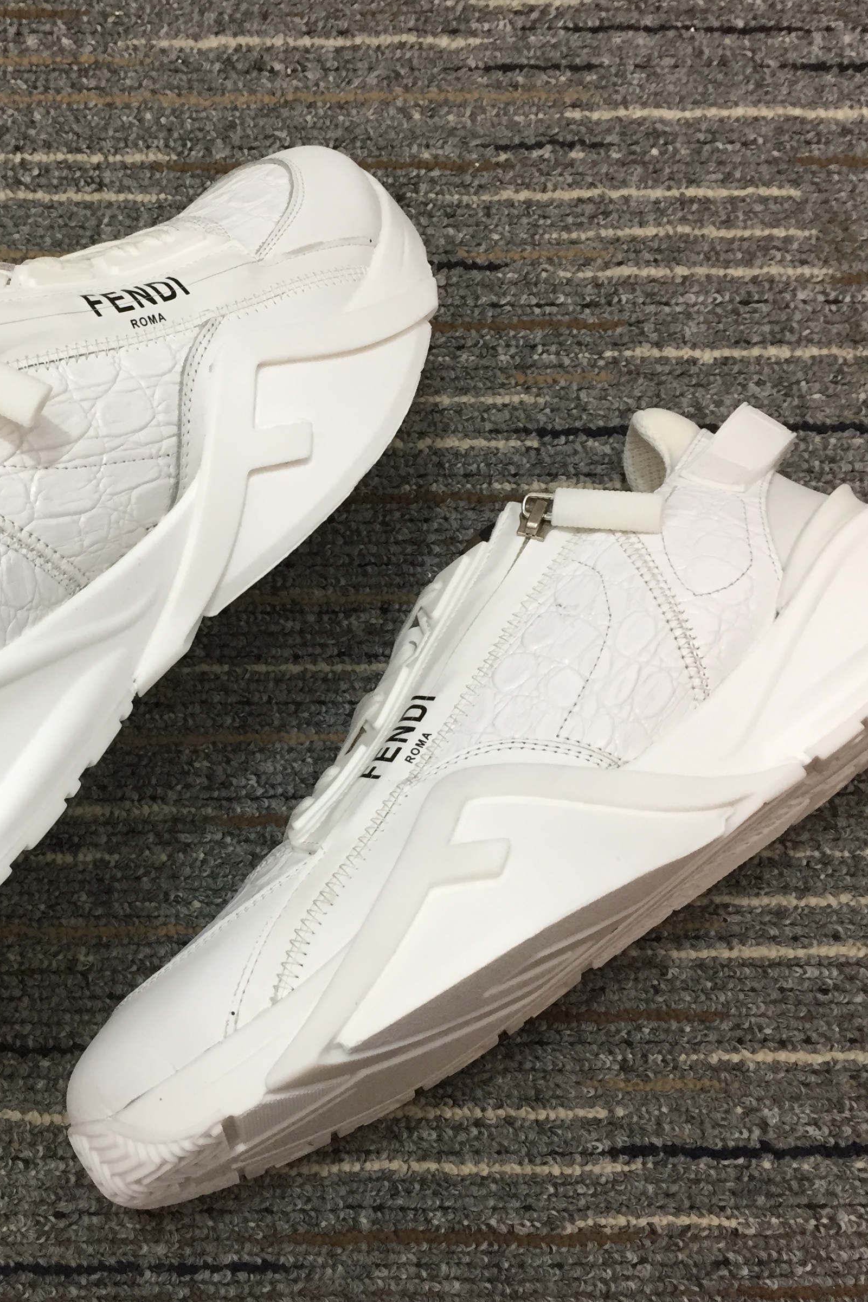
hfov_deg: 32.0
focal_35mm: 41
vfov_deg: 47.4
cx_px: 220
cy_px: 655
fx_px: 1483
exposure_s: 1/33
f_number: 2.2
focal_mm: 4.15
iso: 64
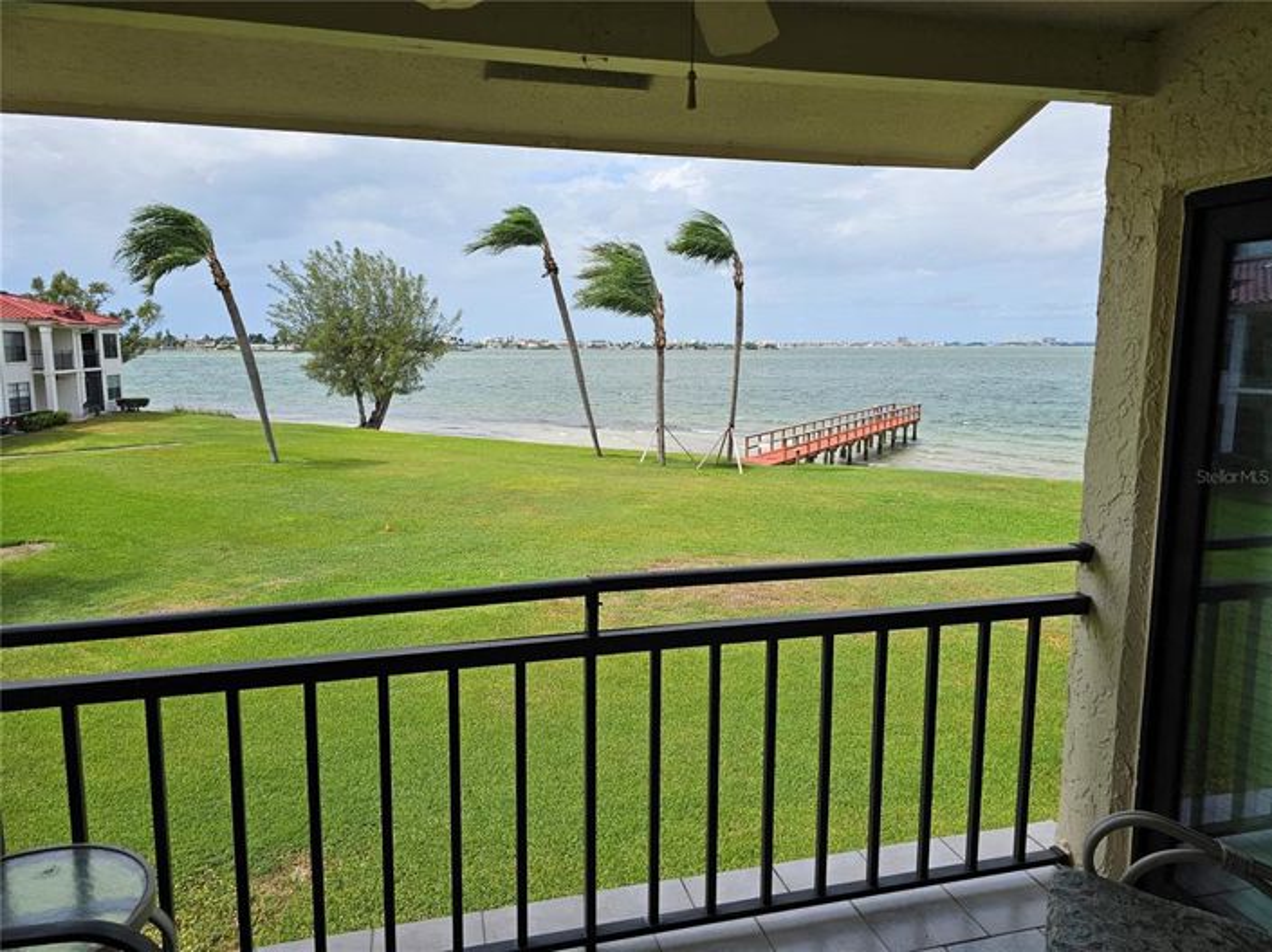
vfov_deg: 58.8
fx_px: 845
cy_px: 476
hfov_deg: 74.0
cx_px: 636
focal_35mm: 23
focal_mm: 6.3
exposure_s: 1/2000
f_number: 1.7
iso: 25
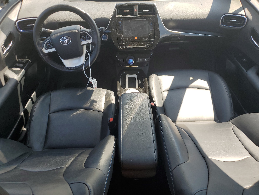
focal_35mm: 26
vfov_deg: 53.1
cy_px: 98
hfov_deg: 67.3
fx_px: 195
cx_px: 130
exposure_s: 1/400
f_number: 1.5
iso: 50
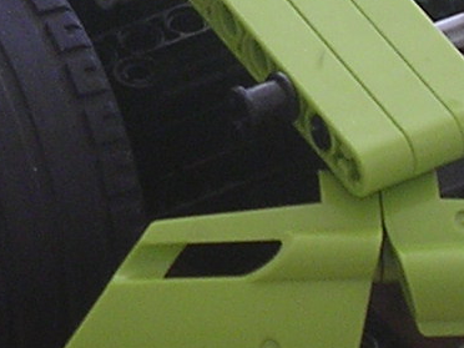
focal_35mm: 369
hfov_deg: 5.4
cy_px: -168
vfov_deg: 4.0
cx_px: 45
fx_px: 4946
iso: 100
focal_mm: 10.2
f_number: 3.6
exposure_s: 1/11.9
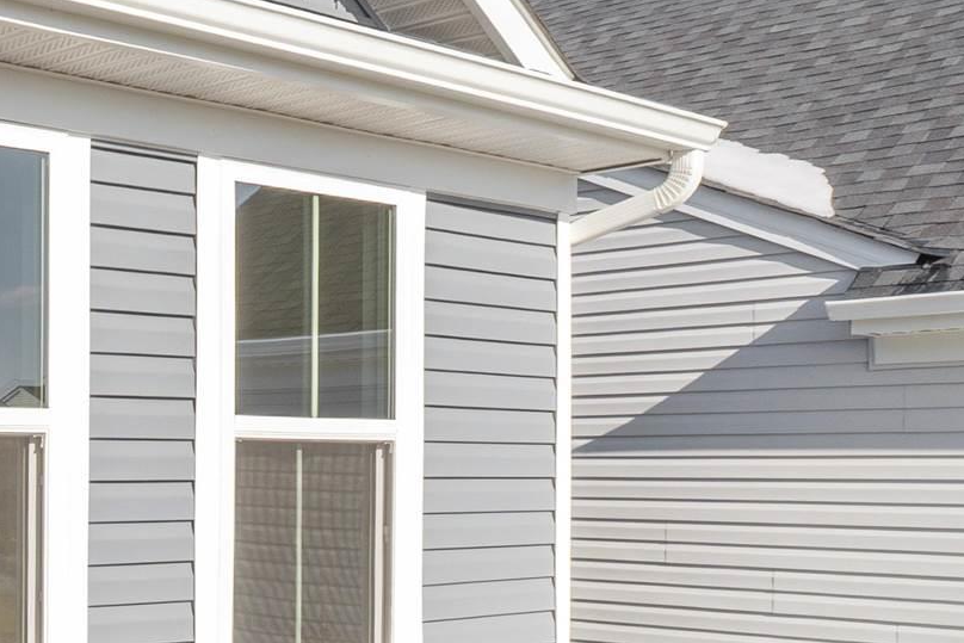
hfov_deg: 27.0
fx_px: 1527
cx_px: -406
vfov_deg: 23.5
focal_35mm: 57
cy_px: 491
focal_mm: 10
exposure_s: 1/200
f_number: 10
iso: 100
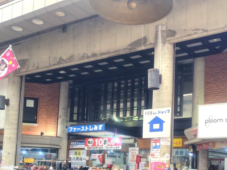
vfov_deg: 29.9
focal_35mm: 47
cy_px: 144
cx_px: 153
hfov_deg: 39.9
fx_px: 308
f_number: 1.9
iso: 50
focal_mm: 5.6
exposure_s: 1/120
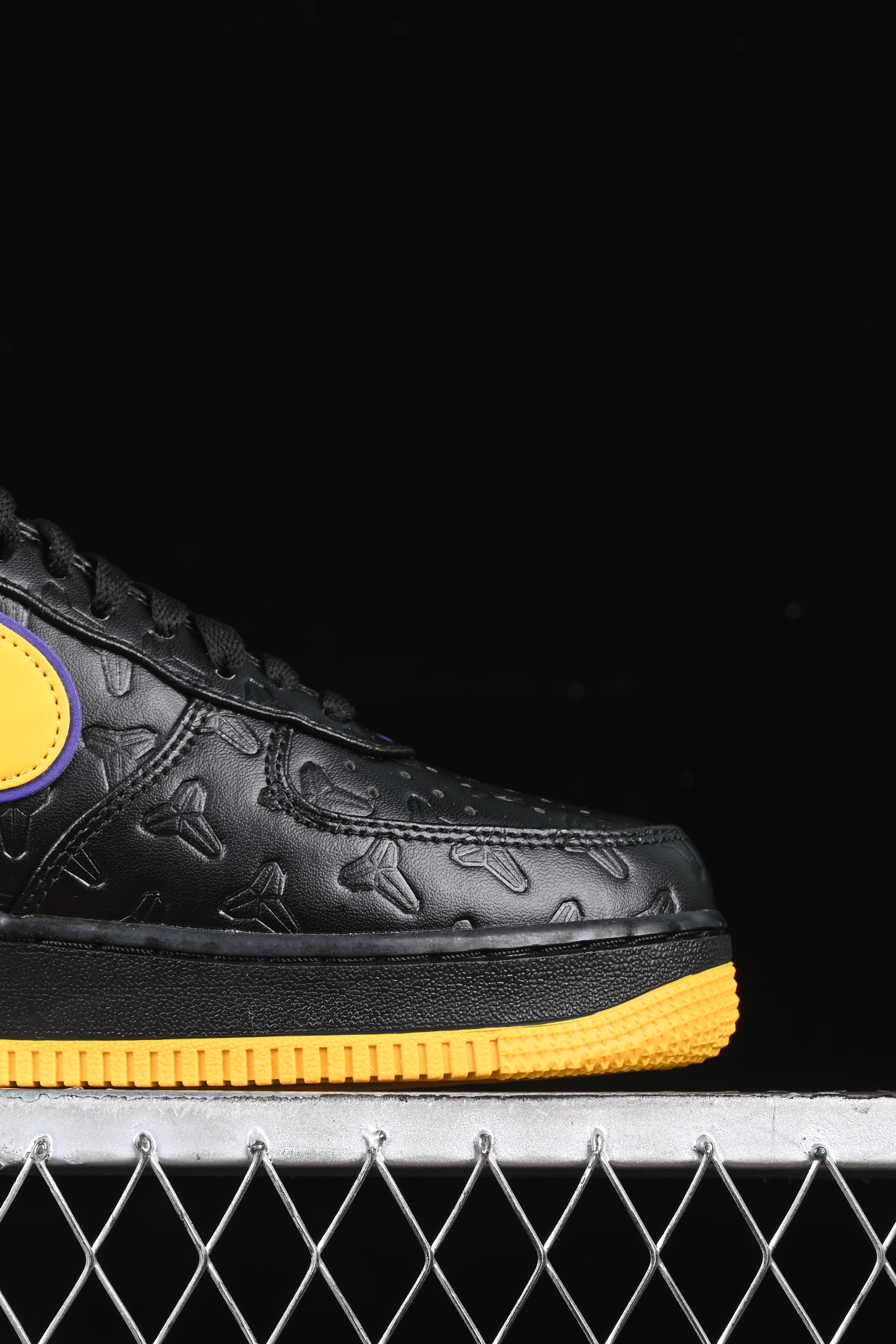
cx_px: 29
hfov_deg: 12.0
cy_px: 671
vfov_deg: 18.1
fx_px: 4218
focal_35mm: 113
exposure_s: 1/60
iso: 160
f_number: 6.3
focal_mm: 50
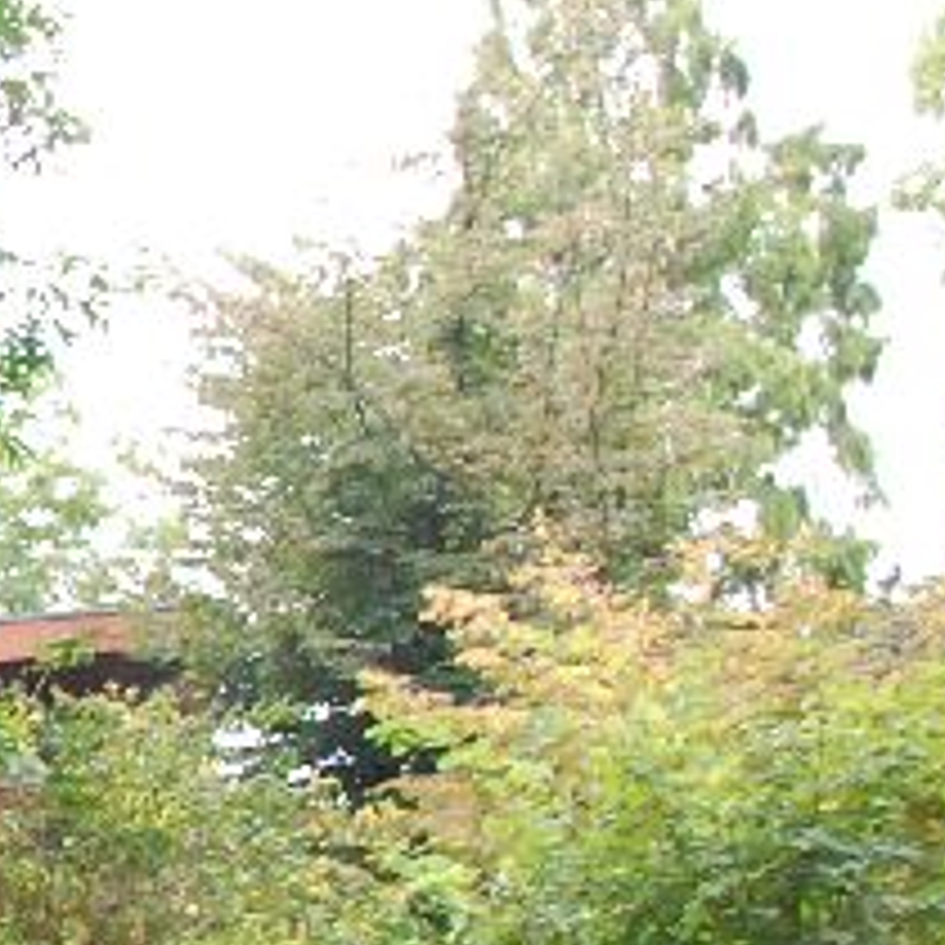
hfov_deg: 10.0
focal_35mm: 160
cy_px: 536
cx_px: -1040
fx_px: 4942
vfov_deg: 10.9
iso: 400
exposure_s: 1/160
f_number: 3.8
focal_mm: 22
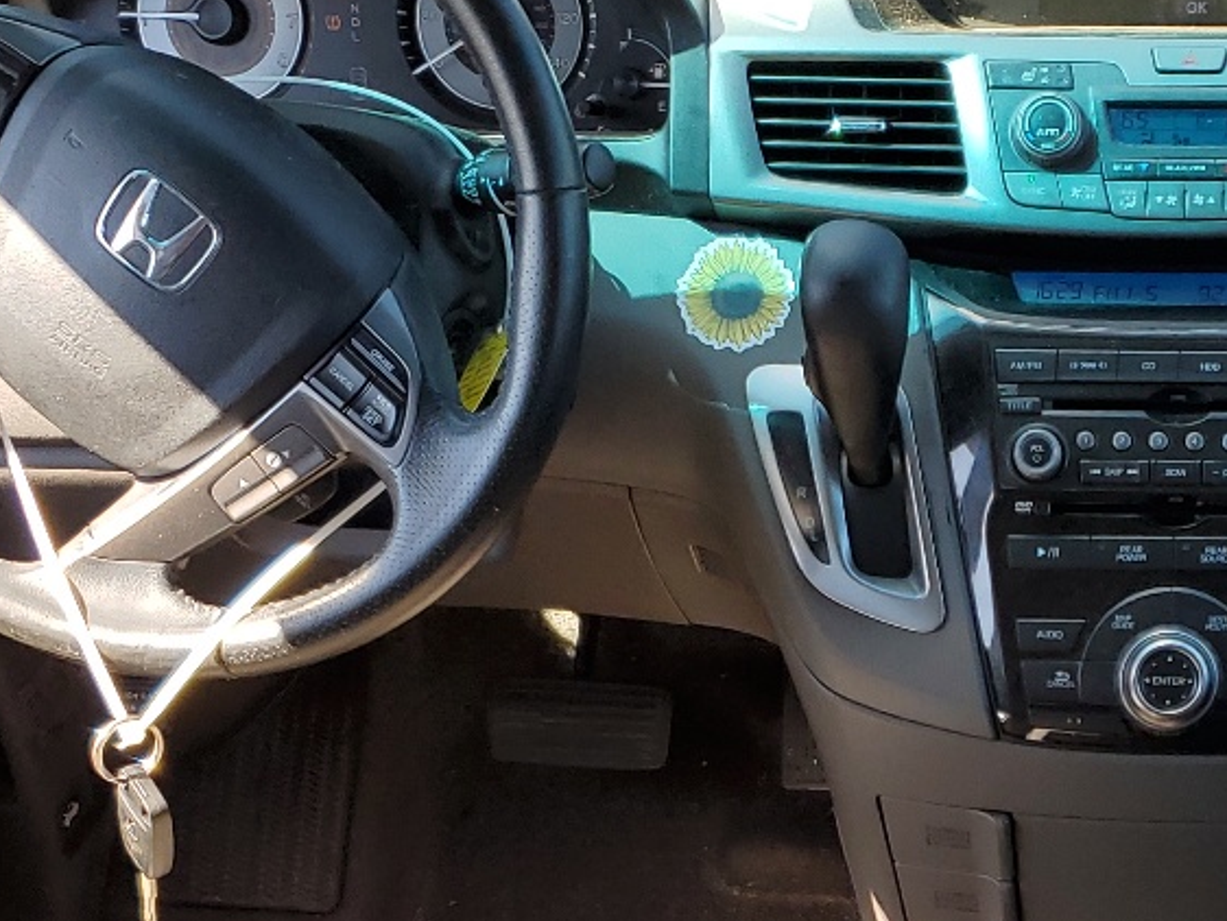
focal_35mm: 74
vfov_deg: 18.9
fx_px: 2624
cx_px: 1057
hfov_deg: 25.6
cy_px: 1076
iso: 50
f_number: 1.5
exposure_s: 1/312
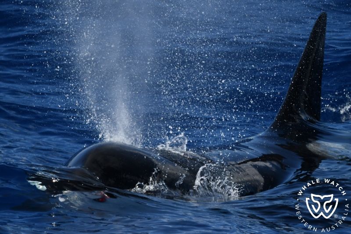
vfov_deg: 2.9
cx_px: 176
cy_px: 117
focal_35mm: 480
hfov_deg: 4.3
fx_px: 4679
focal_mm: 480
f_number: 6.3
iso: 900
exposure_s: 1/8000
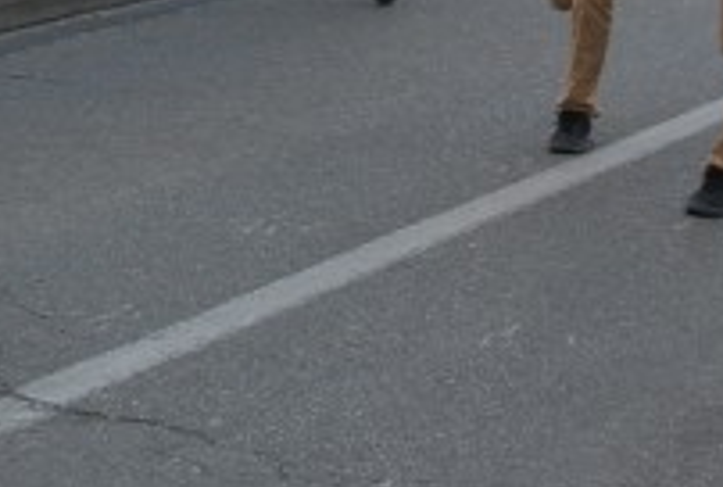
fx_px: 4134
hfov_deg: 10.0
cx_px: 363
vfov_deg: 6.7
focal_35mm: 205
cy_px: -86
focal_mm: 31
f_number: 5.6
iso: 100
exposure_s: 1/125
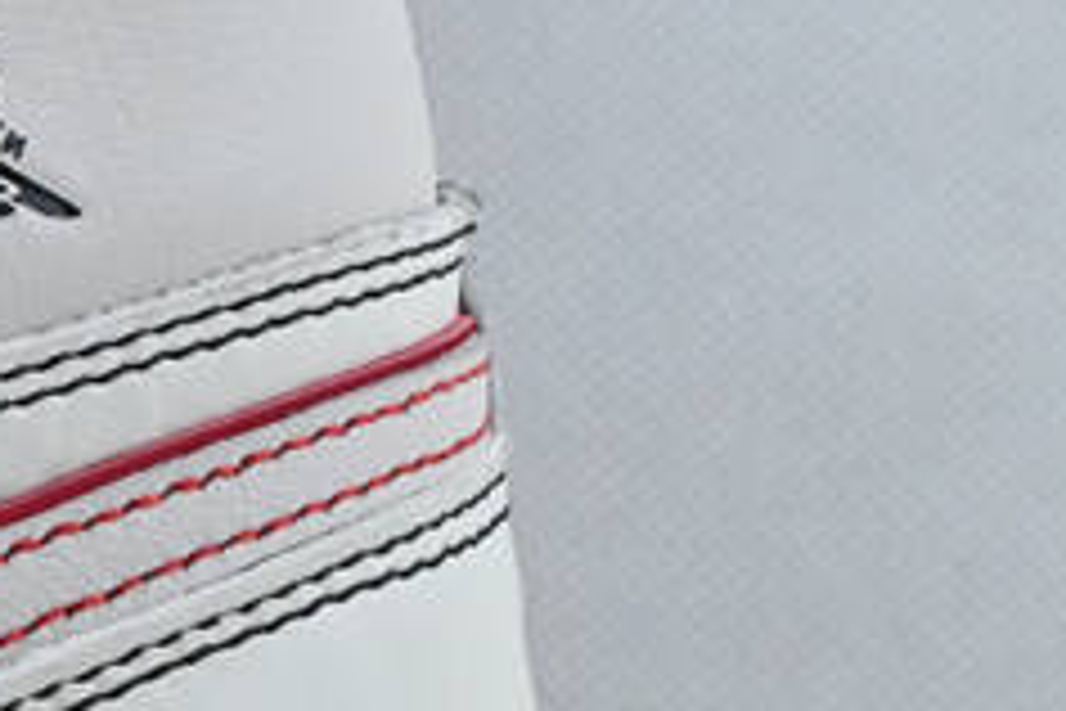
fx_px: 7307
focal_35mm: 247
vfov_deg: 5.6
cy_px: 711
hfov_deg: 7.7
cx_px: -1502
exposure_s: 1/160
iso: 1000
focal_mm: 32.5
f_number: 10
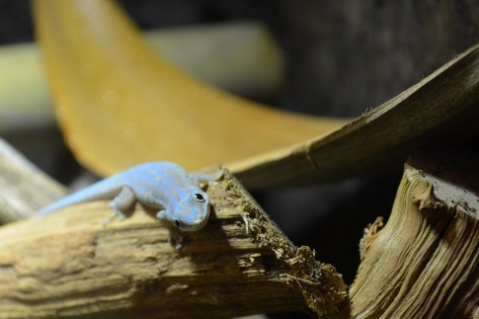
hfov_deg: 18.8
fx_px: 1445
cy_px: 201
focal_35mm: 109
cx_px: 189
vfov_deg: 12.6
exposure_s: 1/60
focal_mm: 55
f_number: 5.6
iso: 720
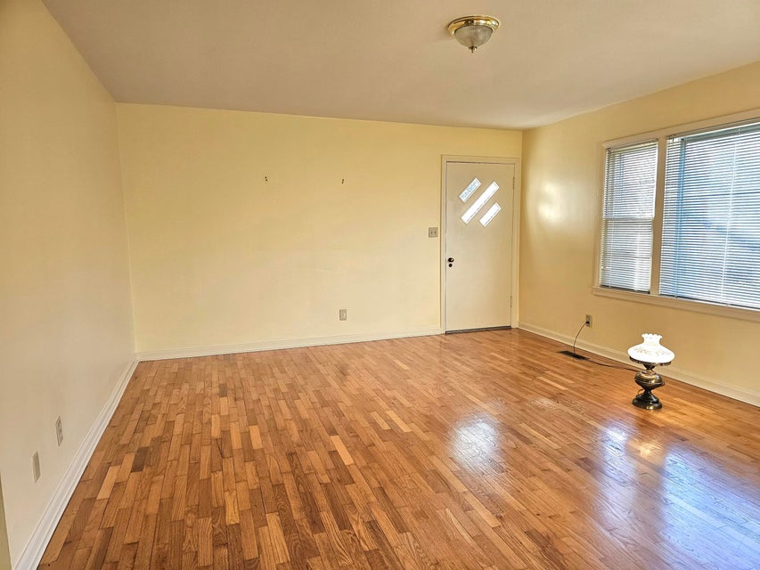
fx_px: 505
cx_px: 380
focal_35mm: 23
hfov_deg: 73.9
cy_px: 285
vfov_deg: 58.9
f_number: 1.7
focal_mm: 6.3
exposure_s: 1/208
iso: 100
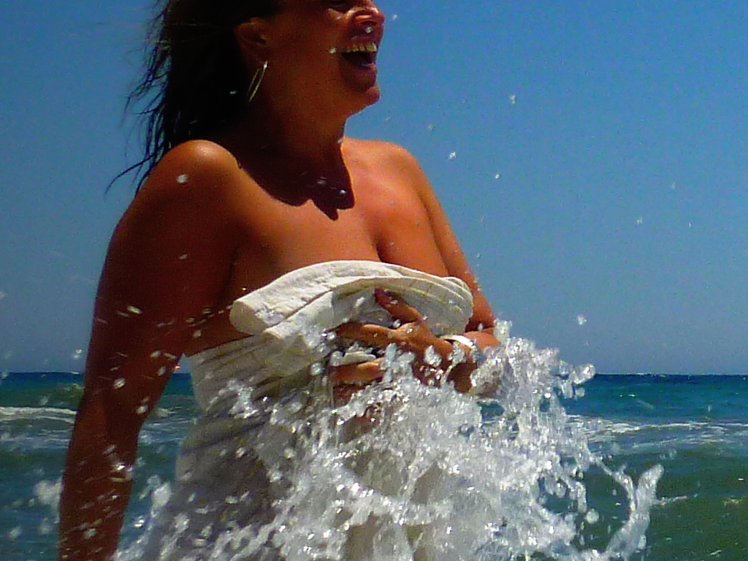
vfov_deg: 11.0
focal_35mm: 135
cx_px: 1243
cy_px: 325
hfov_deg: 13.4
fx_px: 2917
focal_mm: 5.4
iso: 100
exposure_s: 1/320
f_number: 10
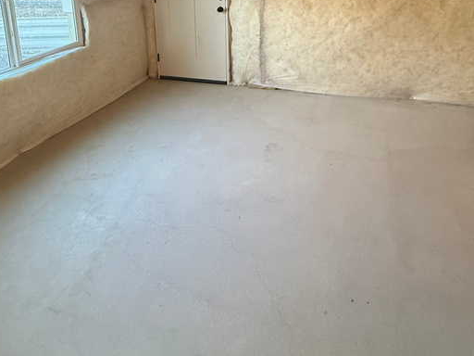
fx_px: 383
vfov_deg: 44.4
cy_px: 23
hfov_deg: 63.4
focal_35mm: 28
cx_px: 254
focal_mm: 2.22
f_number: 2.2
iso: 320
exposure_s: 1/99
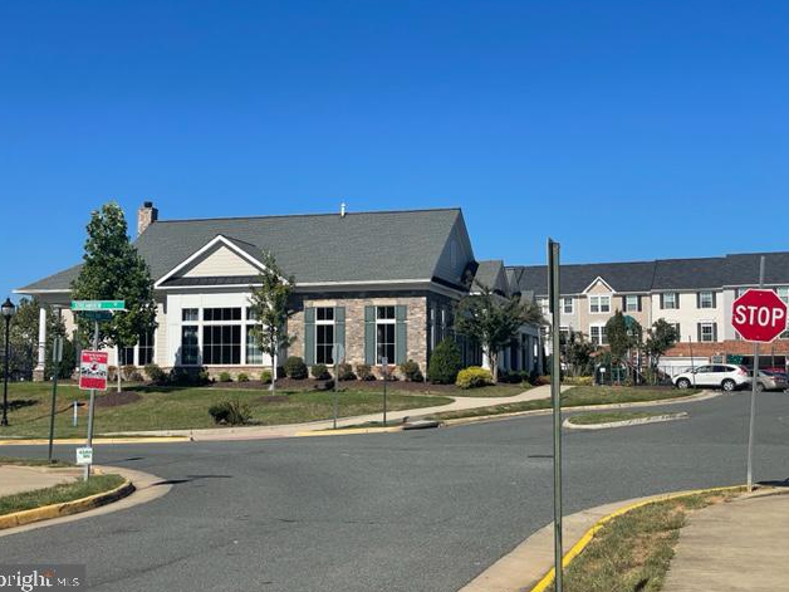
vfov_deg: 27.5
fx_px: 1208
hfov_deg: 36.2
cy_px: 295
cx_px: 389
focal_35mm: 53
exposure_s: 1/2398
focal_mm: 6
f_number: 2
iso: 25
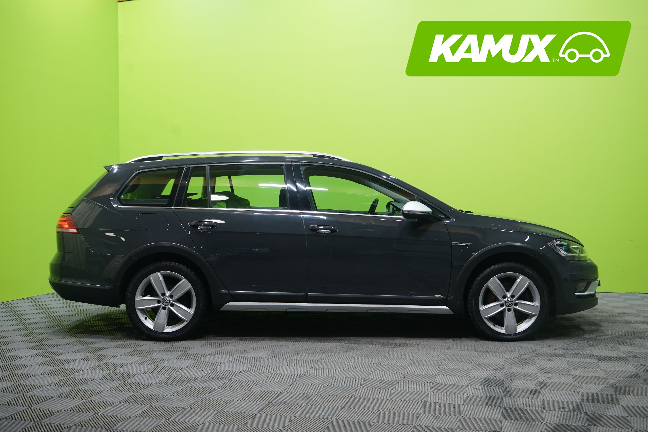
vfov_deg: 35.1
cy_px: 216
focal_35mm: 38
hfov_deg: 50.7
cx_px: 324
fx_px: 684
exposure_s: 1/20
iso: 800
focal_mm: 38
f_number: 5.6
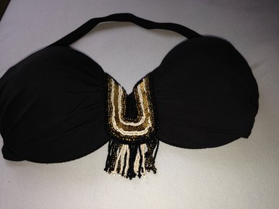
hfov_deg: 55.3
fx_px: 266
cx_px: 140
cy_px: 104
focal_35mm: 33
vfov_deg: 43.0
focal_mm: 4.12
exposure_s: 1/50
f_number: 2.4
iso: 50
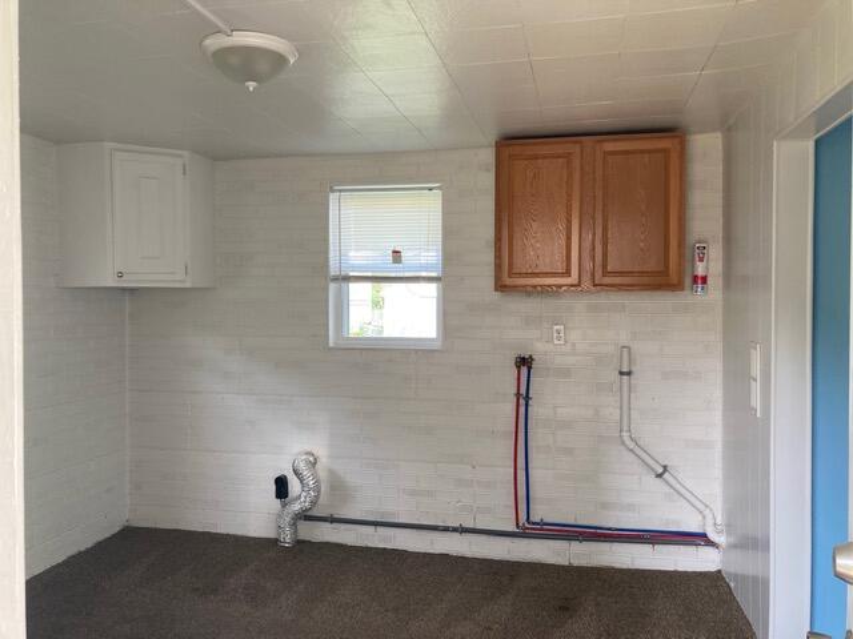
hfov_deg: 63.4
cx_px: 426
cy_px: 320
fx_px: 690
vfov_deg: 49.7
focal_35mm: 28
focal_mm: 3.99
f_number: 1.8
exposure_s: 1/121
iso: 64
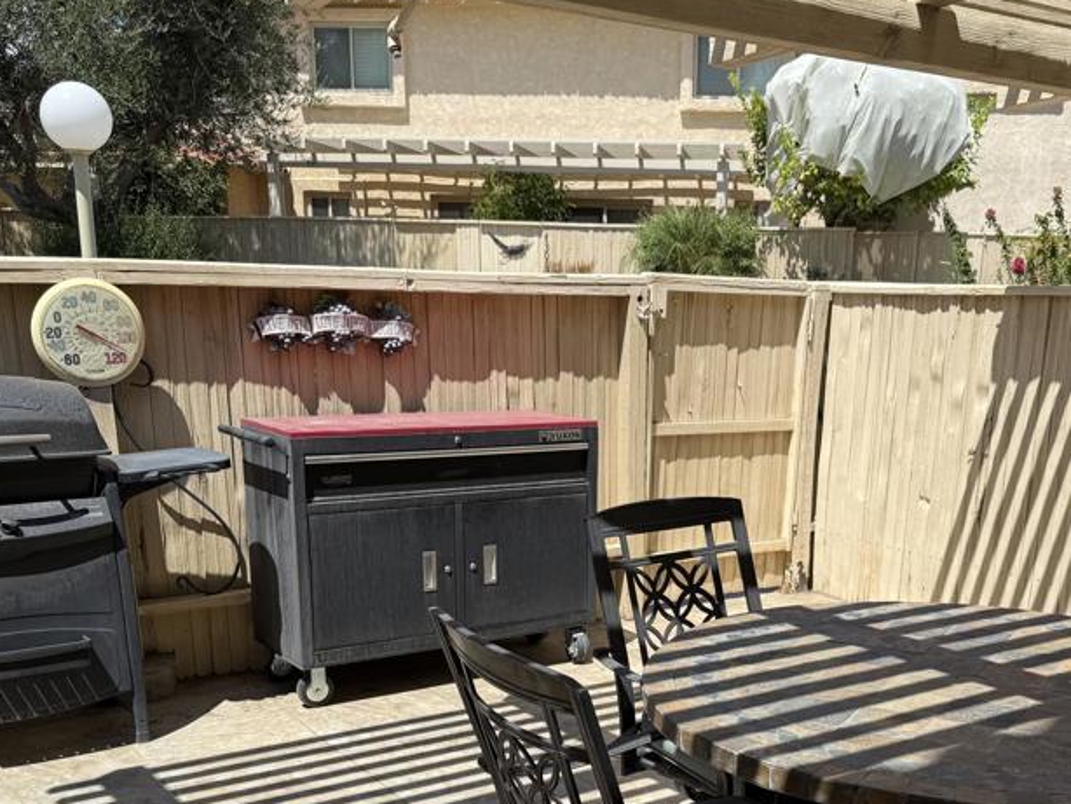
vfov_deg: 35.1
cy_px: 621
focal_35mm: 40
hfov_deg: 46.4
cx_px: 663
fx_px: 1238
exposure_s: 1/4975
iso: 80
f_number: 1.78
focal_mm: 6.76
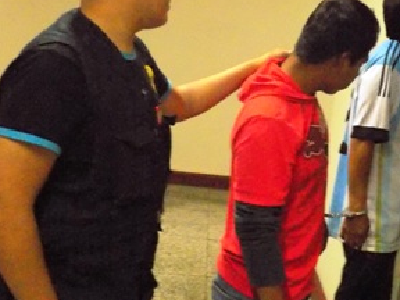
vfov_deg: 24.4
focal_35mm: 60
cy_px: 121
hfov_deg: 31.2
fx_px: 693
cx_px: 331
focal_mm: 4.8
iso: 1600
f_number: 3.2
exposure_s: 1/20
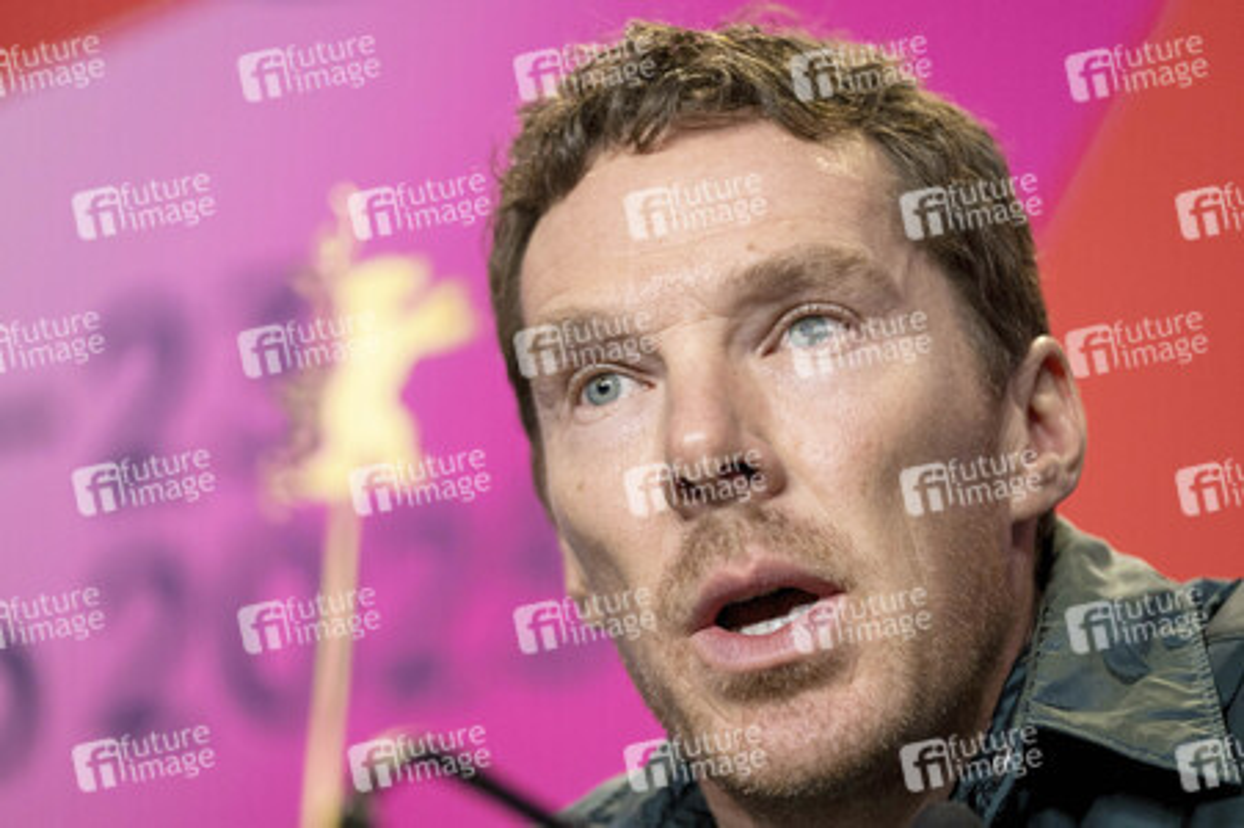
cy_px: 414
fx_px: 7251
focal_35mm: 210
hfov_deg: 9.8
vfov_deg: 6.5
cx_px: 622
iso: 1600
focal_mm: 140
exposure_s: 1/240
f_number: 2.8
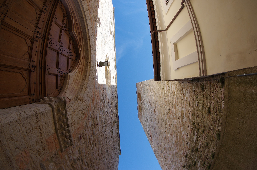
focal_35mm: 15
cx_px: 128
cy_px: 85
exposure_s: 1/250
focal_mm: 10
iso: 200
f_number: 7.1
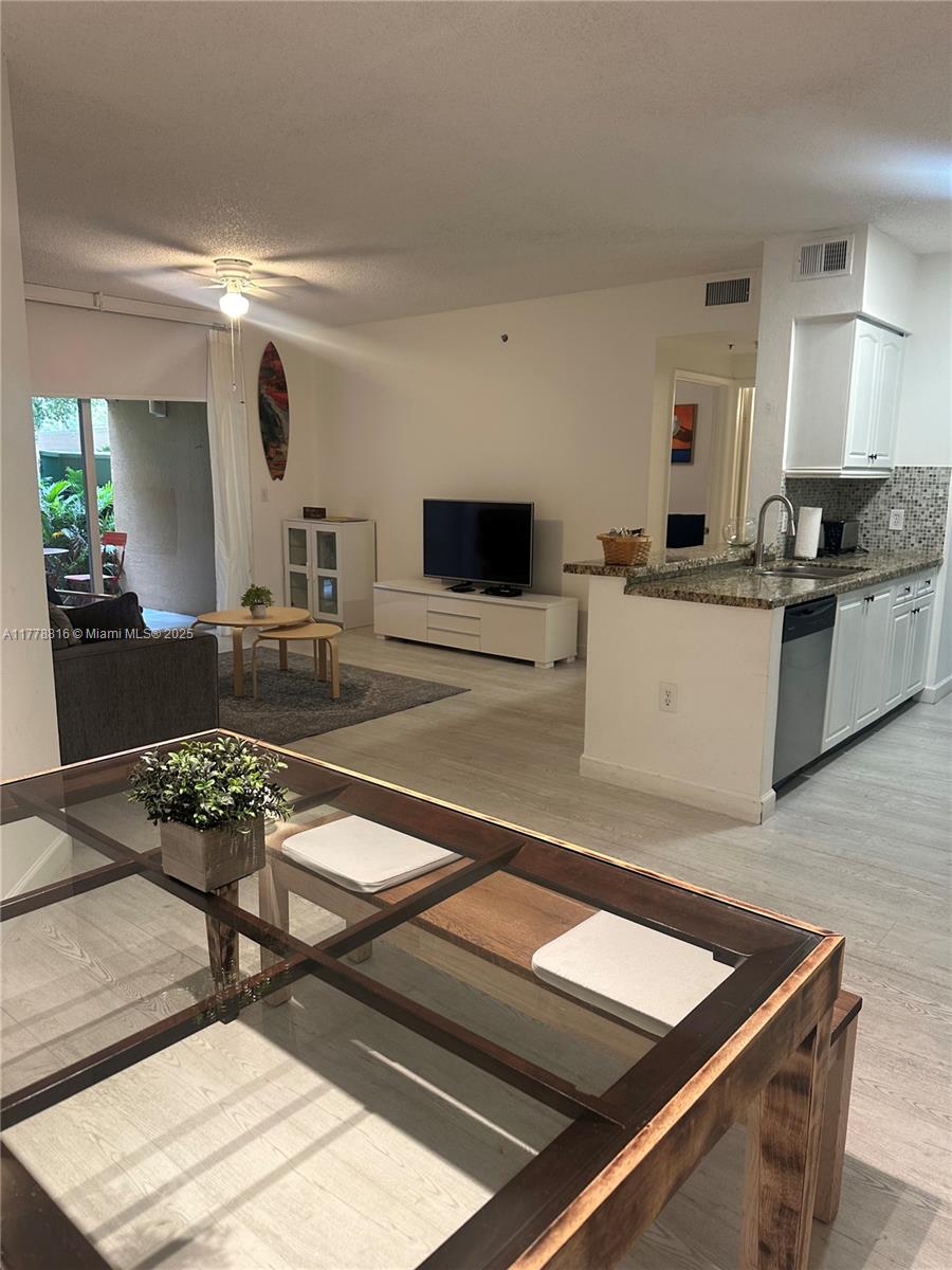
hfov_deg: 56.8
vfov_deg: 71.6
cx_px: 476
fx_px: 880
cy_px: 635
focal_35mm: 24
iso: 160
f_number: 1.78
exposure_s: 1/60
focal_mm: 6.86
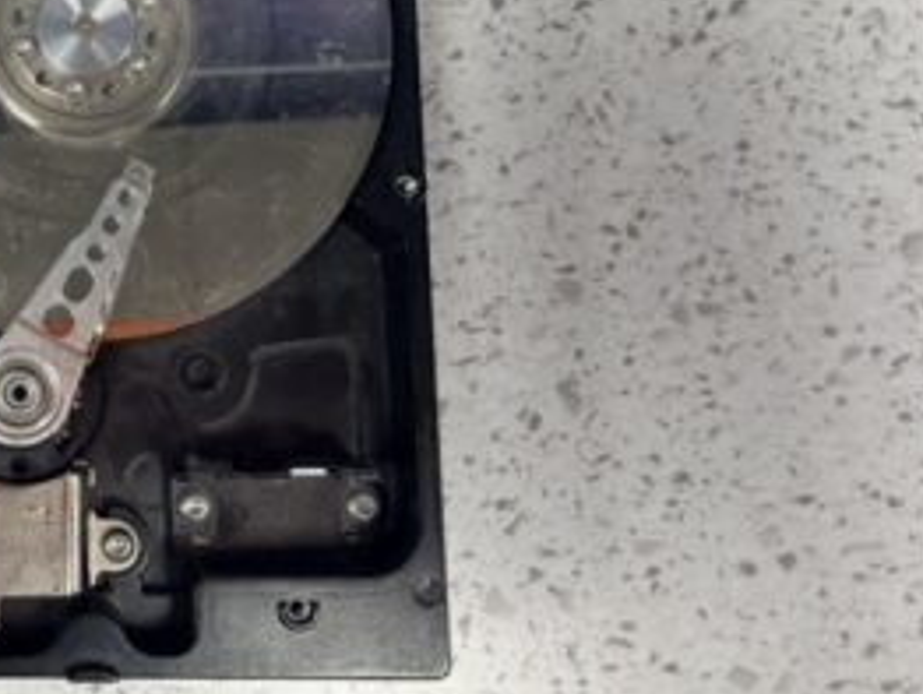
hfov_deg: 40.7
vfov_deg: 33.2
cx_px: 102
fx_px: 1148
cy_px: 199
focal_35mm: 43
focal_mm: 2.22
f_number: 2.2
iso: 320
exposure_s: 1/120
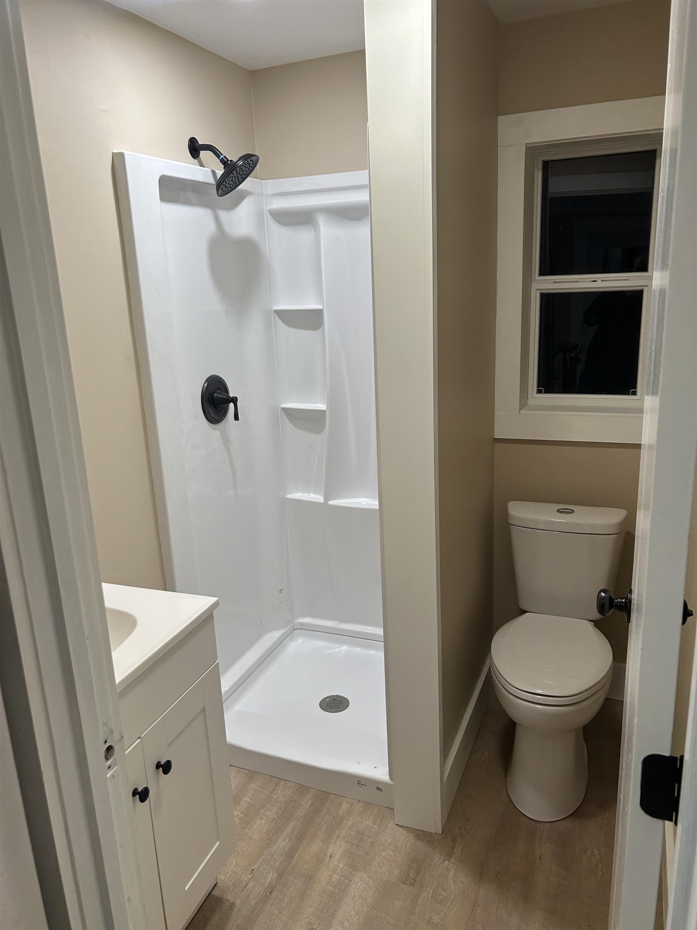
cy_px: 465
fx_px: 698
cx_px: 348
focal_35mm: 26
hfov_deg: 53.1
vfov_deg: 67.3
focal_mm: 5.7
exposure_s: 1/120
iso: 100
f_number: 1.5
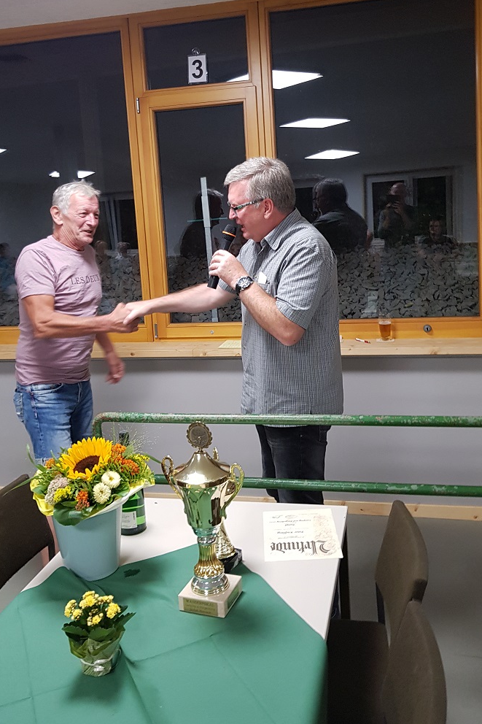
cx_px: 236
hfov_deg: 40.0
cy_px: 309
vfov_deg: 57.0
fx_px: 663
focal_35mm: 33
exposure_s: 1/33
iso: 160
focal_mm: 4.2
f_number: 1.7
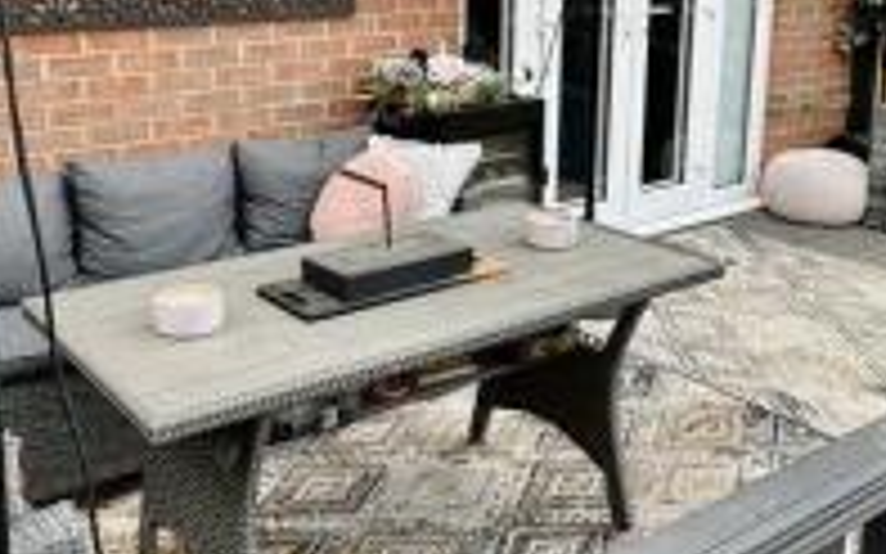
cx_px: 443
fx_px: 1062
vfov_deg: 29.0
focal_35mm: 44
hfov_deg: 45.3
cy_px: 187
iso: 40
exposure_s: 1/271
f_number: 2.2
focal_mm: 2.22
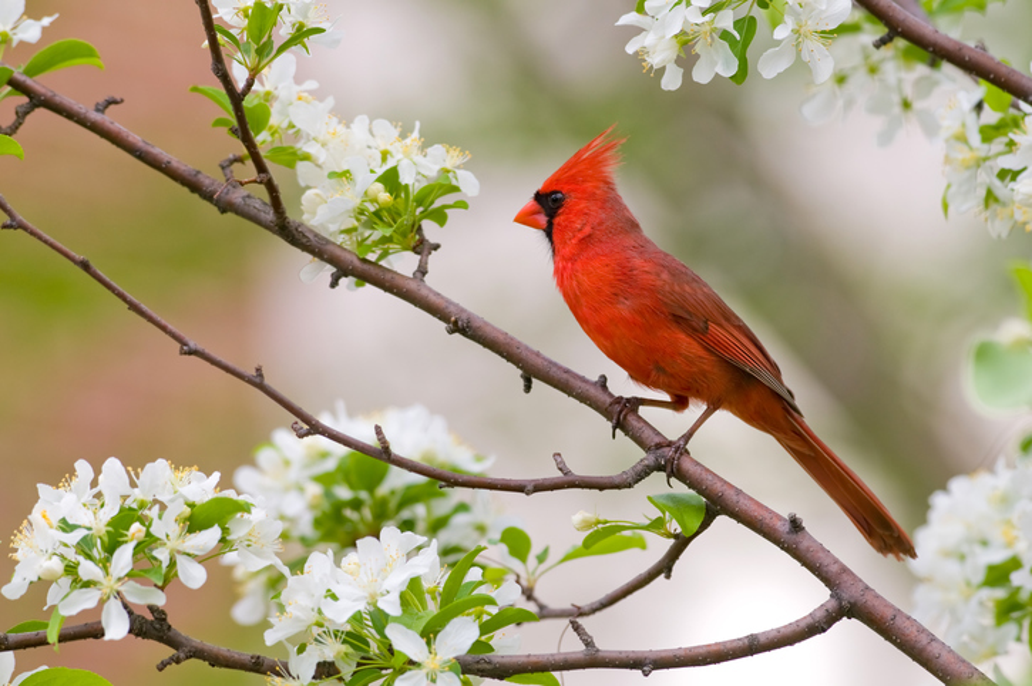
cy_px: 343
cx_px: 516
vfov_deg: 3.0
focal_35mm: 450
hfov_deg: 4.6
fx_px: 12888
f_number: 5
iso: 250
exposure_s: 1/500
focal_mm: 300
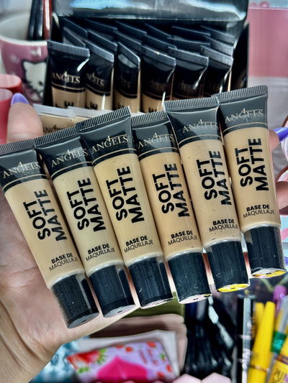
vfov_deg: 39.6
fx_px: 532
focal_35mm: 48
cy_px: 192
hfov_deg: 30.3
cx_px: 144
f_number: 1.78
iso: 100
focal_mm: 6.76
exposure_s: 1/100
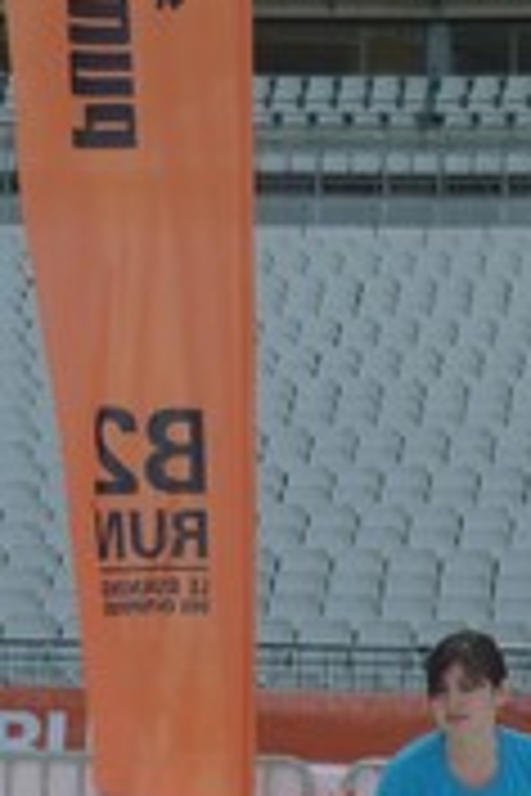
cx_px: 324
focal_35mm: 124
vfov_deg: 16.0
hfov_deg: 11.1
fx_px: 2743
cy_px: 904
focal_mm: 5.5
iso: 100
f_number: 2.8
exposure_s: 1/320
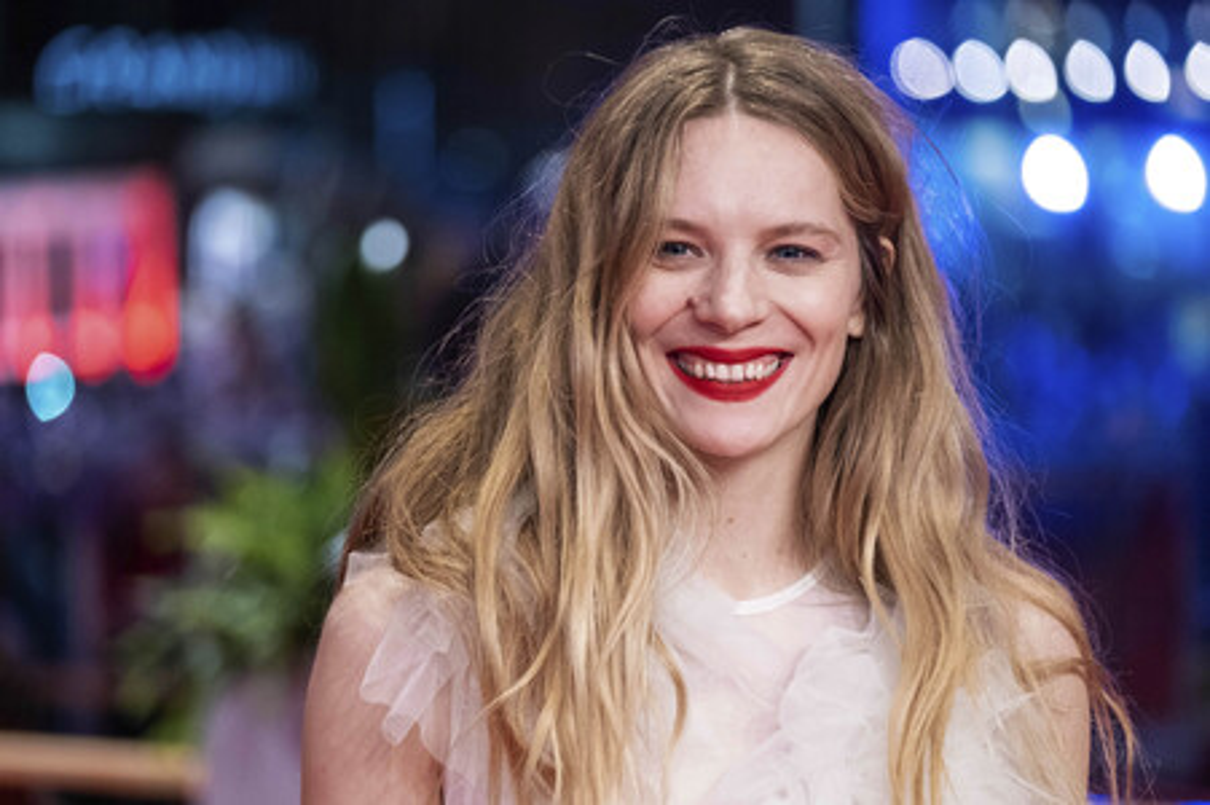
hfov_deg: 11.5
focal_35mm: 179
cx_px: 605
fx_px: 6012
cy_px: 402
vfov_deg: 7.7
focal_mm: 119.2
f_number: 2.8
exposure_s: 1/220
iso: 2500
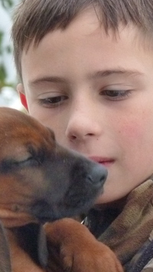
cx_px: 124
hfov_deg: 3.6
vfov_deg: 6.3
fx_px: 2462
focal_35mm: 341
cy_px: 133
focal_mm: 28.3
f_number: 3.7
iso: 800
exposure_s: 1/100
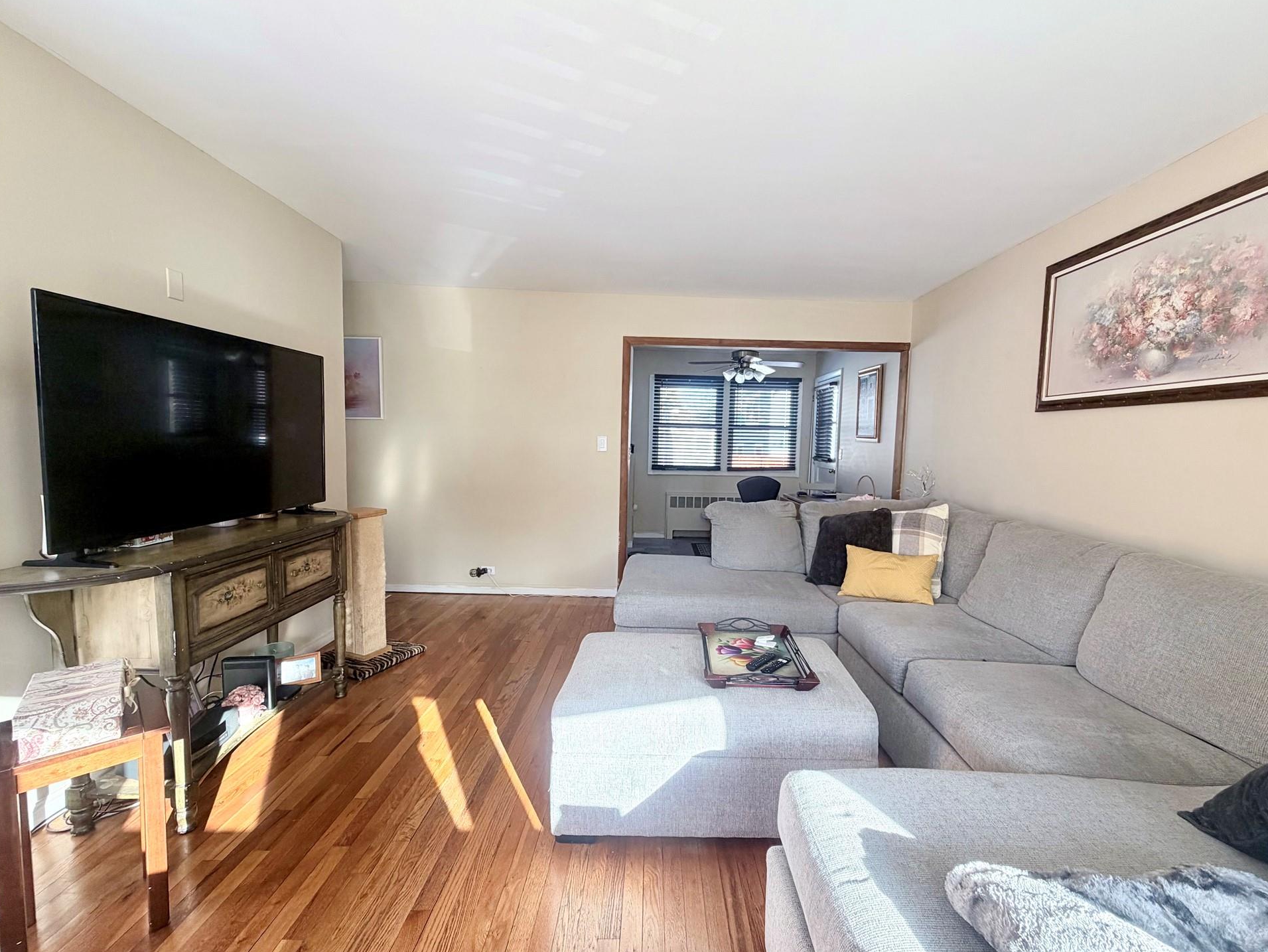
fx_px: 550
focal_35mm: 15
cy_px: 481
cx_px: 675
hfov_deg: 98.0
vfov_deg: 81.8
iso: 100
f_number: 2.2
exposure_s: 1/121
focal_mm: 2.22
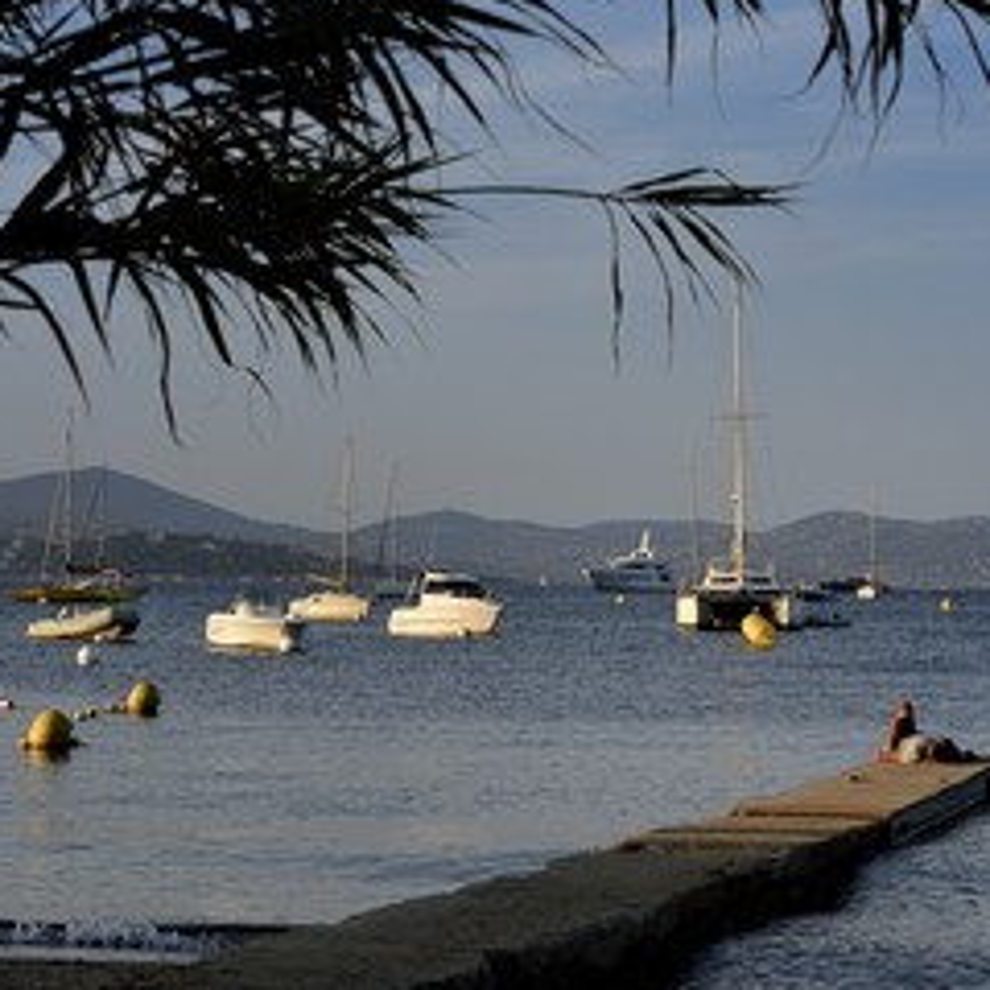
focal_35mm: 104
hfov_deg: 16.7
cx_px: 516
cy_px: 532
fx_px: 3365
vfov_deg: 16.7
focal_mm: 70
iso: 200
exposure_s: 1/200
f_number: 11
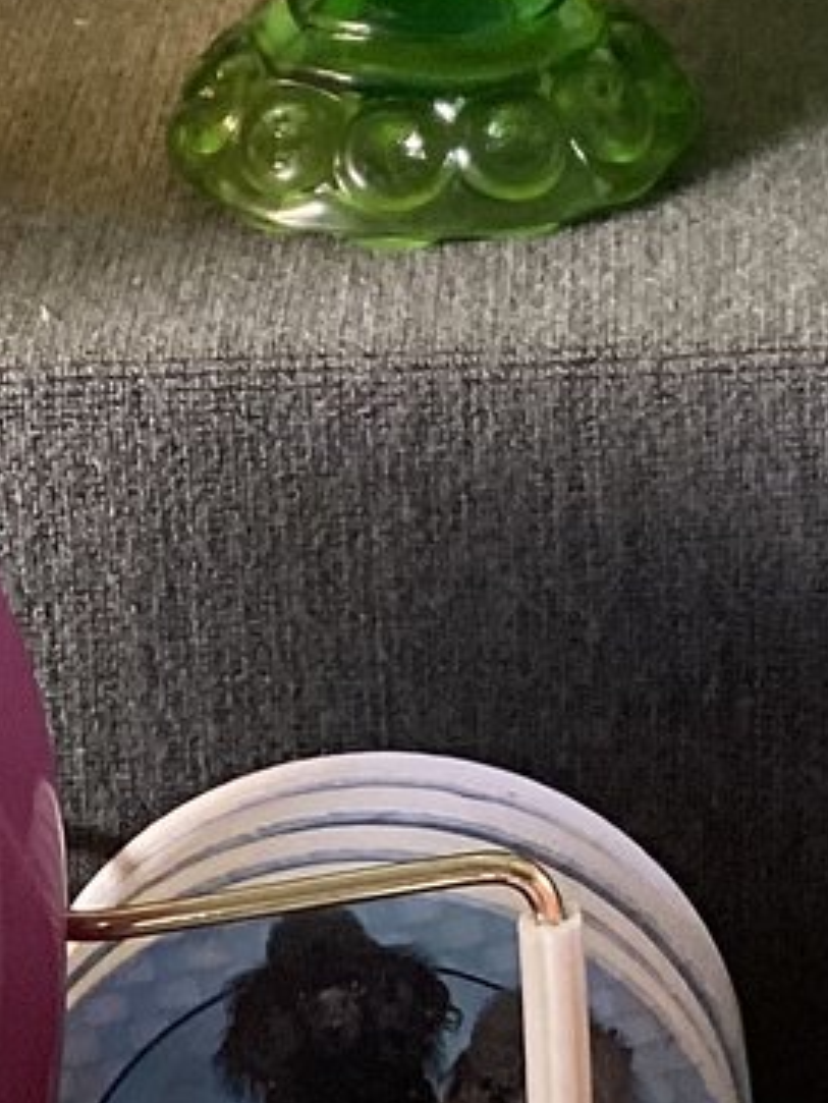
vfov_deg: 14.2
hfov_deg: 11.3
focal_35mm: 130
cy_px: -561
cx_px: 817
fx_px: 4144
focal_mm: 3.3
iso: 64
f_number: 2.4
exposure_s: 1/50
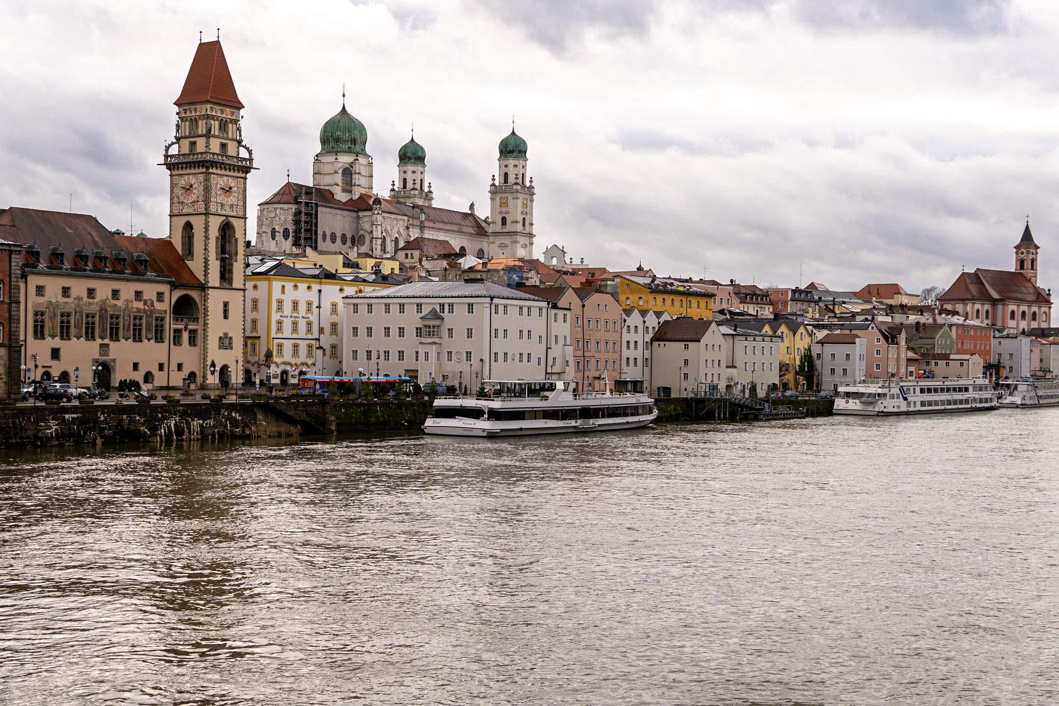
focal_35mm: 40
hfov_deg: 47.9
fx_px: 1191
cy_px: 353
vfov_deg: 33.0
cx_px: 530
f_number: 2.8
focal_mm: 27
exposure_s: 1/800
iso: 100
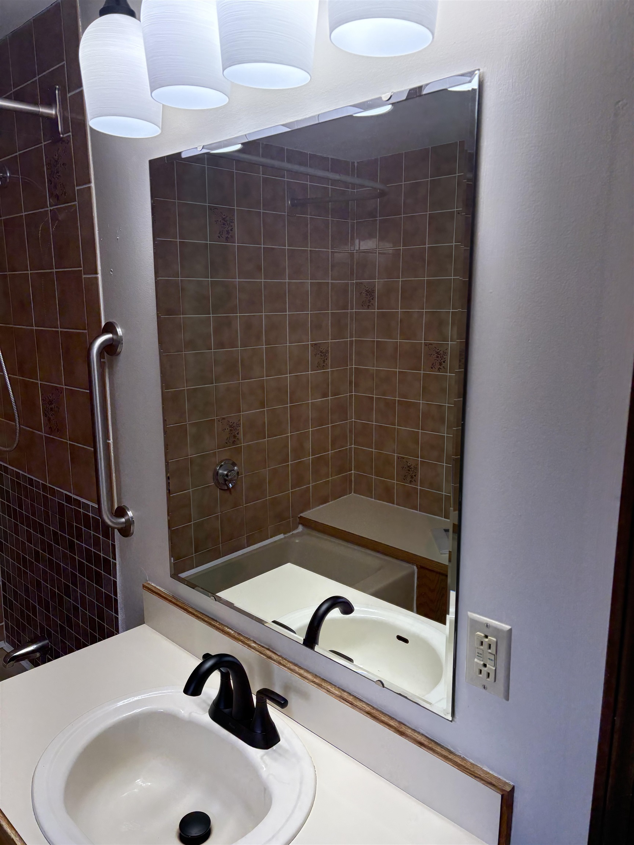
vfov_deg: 67.3
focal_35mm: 26
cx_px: 317
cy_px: 422
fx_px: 635
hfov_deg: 53.1
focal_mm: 5.96
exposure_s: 1/202
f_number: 1.6
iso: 125
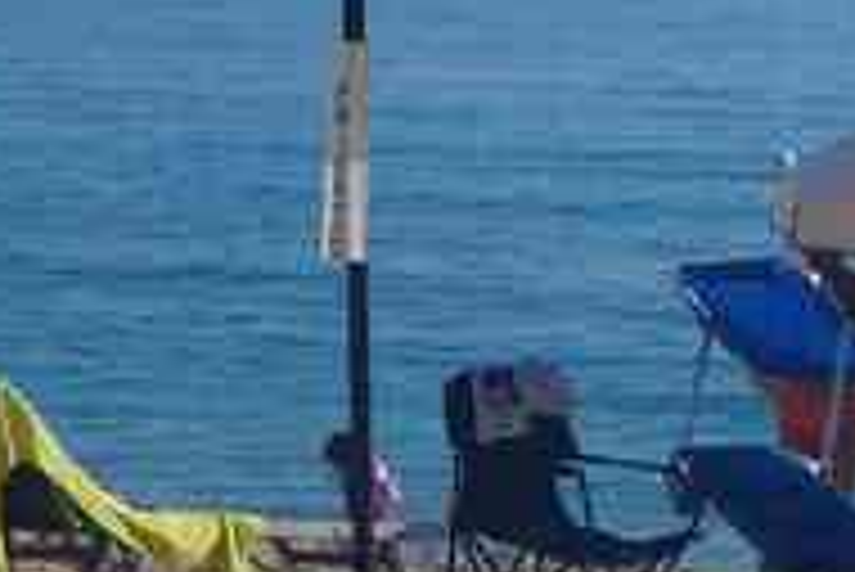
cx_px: -767
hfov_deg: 9.2
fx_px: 5035
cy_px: 189
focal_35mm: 212
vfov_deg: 6.5
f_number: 11
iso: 200
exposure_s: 1/100
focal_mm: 26.9
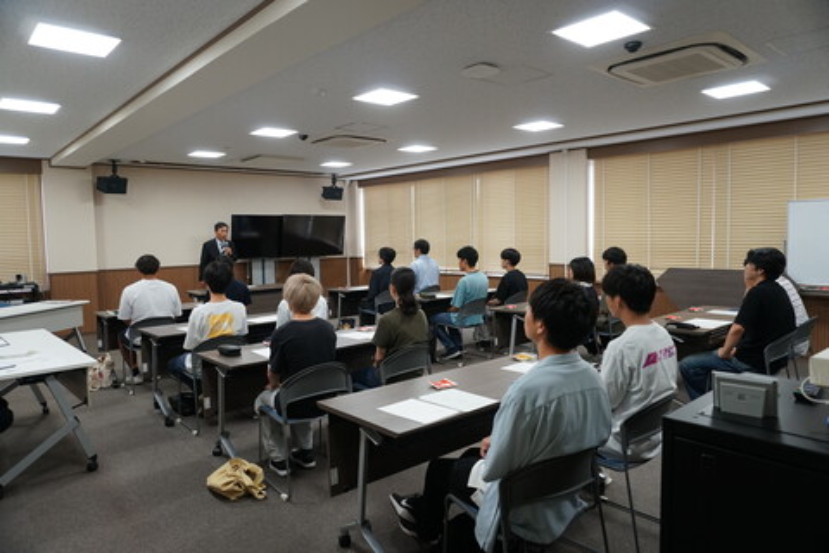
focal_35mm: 24
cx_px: 414
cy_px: 276
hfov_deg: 73.7
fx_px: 553
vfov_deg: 53.1
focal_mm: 16
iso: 800
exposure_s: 1/160
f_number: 4
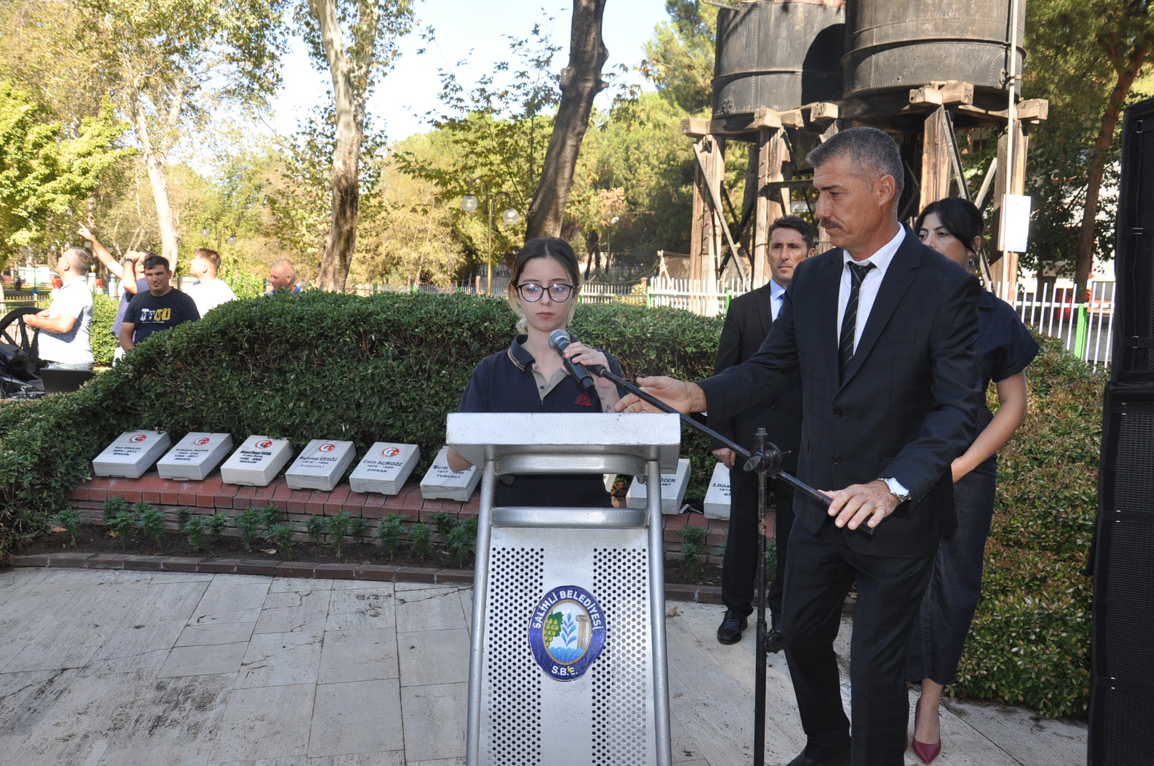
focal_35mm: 32
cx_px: 577
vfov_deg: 41.6
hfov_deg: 59.6
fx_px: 1009
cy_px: 383
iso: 200
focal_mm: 21
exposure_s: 1/200
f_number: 5.6
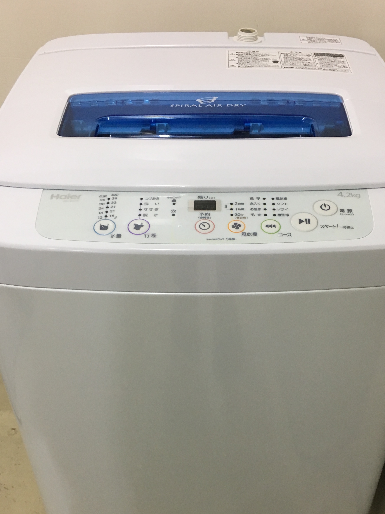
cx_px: 209
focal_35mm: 40
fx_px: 593
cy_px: 337
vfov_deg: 46.2
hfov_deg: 35.9
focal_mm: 4.15
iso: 100
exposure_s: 1/33
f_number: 2.2
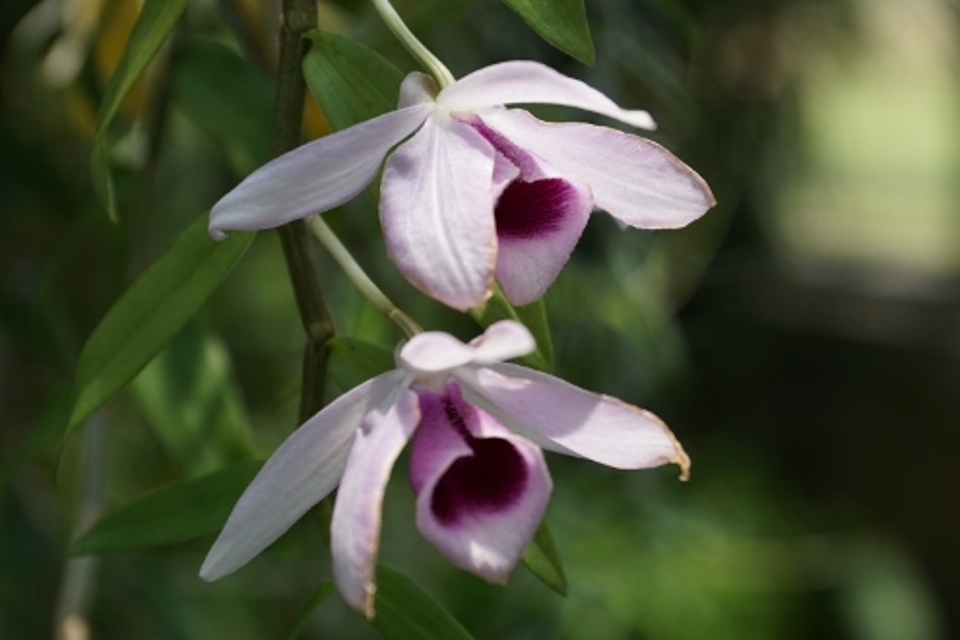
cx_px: 480
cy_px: 320
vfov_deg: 12.2
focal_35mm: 112
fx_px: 3000
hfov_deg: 18.2
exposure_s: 1/160
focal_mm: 75
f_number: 5.6
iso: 100
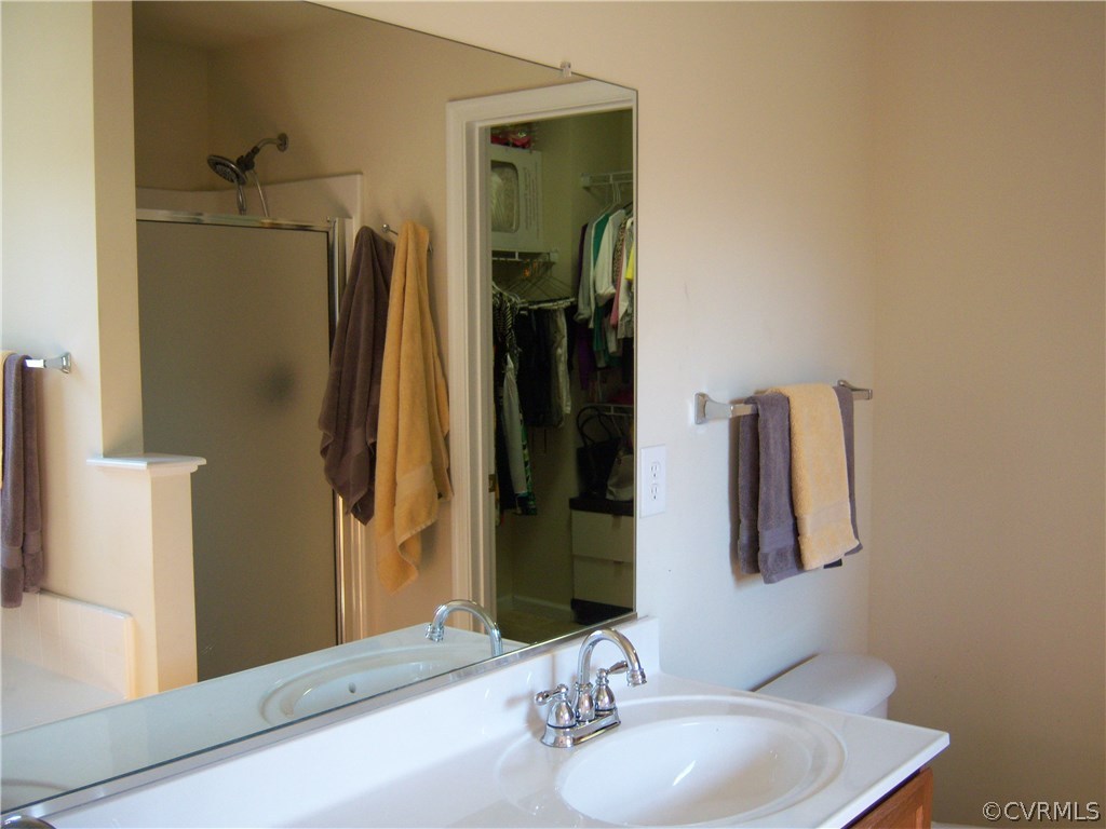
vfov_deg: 39.7
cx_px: 553
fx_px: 1150
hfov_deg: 51.4
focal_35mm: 36
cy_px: 414
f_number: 2.8
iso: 160
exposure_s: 1/40
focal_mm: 7.5
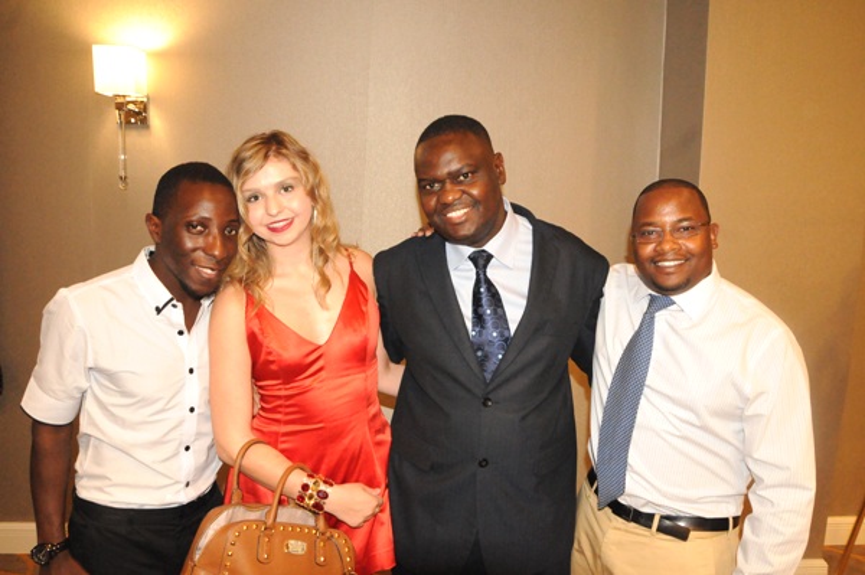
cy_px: 288
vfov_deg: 50.3
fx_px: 612
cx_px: 432
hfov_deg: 70.5
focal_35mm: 26
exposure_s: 1/60
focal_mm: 17
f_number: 7.1
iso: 3200
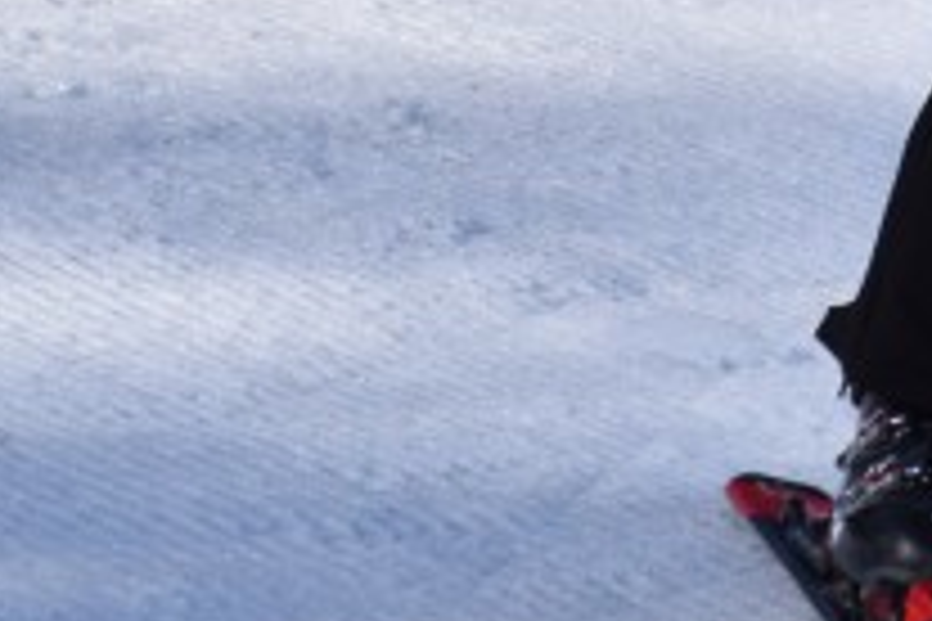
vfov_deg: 2.3
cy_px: -304
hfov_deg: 3.5
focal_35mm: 595
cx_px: 1481
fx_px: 15403
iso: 200
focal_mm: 80
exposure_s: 1/500
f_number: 11
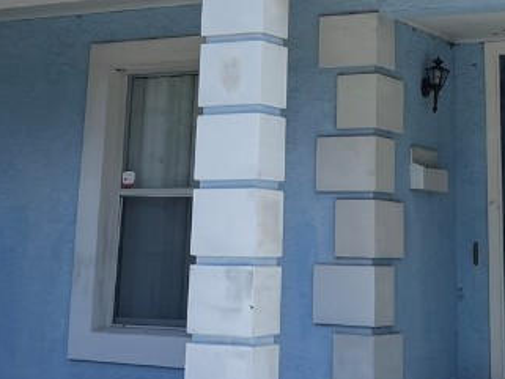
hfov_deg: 23.5
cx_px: 311
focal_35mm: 83
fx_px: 1211
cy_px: -50
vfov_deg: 17.1
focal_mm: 5.7
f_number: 1.5
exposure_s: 1/4444
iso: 50
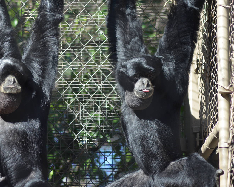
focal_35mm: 264
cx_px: 99
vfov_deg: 5.9
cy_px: 94
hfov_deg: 7.3
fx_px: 1826
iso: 720
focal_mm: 155
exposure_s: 1/1000
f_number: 4.5
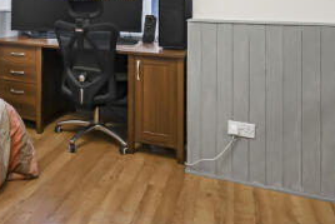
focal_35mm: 39
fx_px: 363
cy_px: -6
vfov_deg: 31.4
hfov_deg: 46.1
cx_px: 52
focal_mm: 16
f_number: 4.5
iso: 400
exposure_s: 1/15
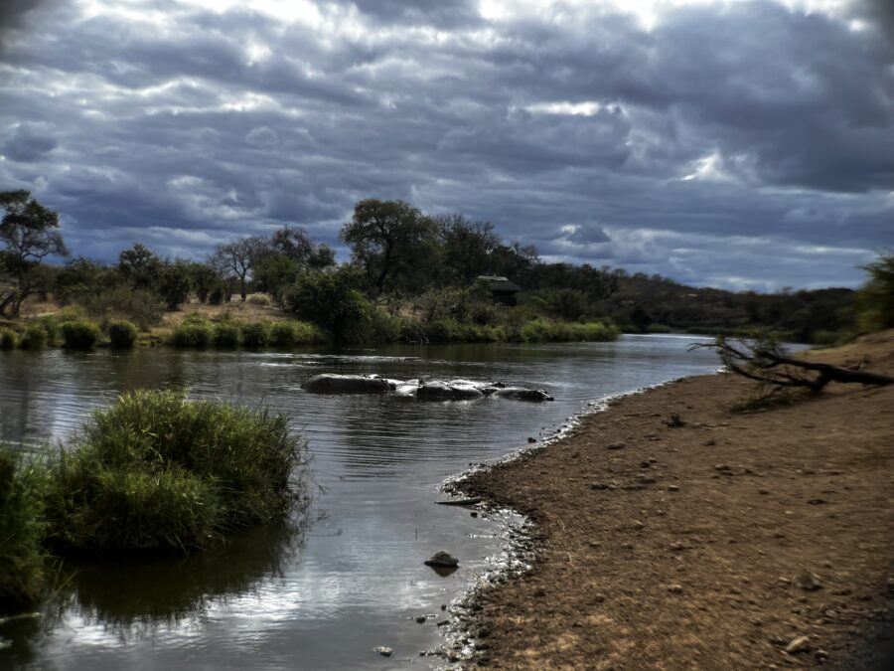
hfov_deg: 67.3
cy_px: 336
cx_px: 447
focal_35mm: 26
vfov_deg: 53.1
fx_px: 671
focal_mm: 5.1
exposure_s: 1/3215
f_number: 1.6
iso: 50
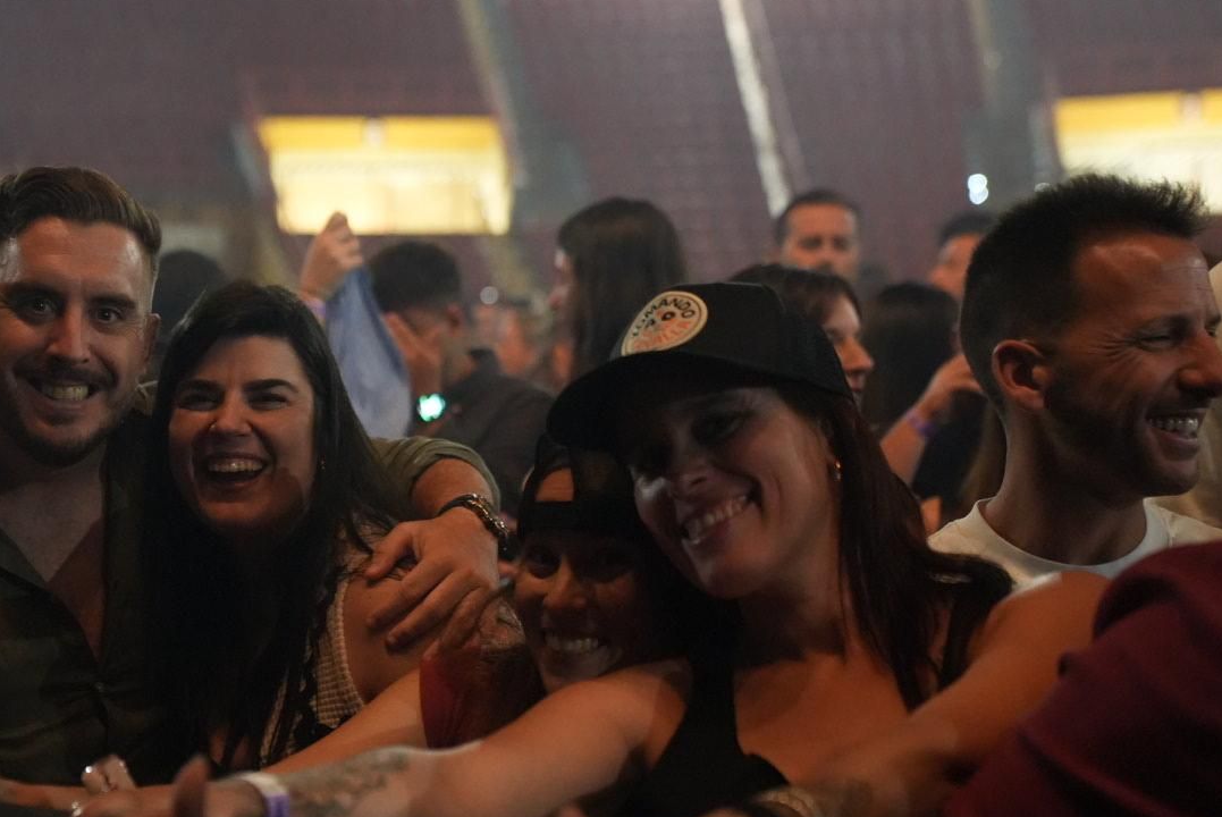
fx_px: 2446
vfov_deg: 18.9
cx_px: 371
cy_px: 496
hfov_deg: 27.8
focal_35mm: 72
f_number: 2.8
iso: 8000
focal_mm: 48
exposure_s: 1/80
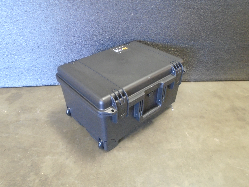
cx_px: 124
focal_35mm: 26
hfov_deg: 67.3
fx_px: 187
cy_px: 94
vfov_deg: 53.1
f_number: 3.2
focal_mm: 4.6
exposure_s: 1/8
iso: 400
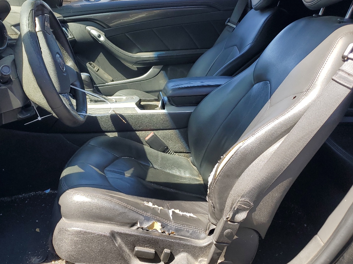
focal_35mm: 36
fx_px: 367
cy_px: 137
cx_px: 136
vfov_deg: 39.7
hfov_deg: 50.9
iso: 50
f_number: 1.5
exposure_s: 1/625
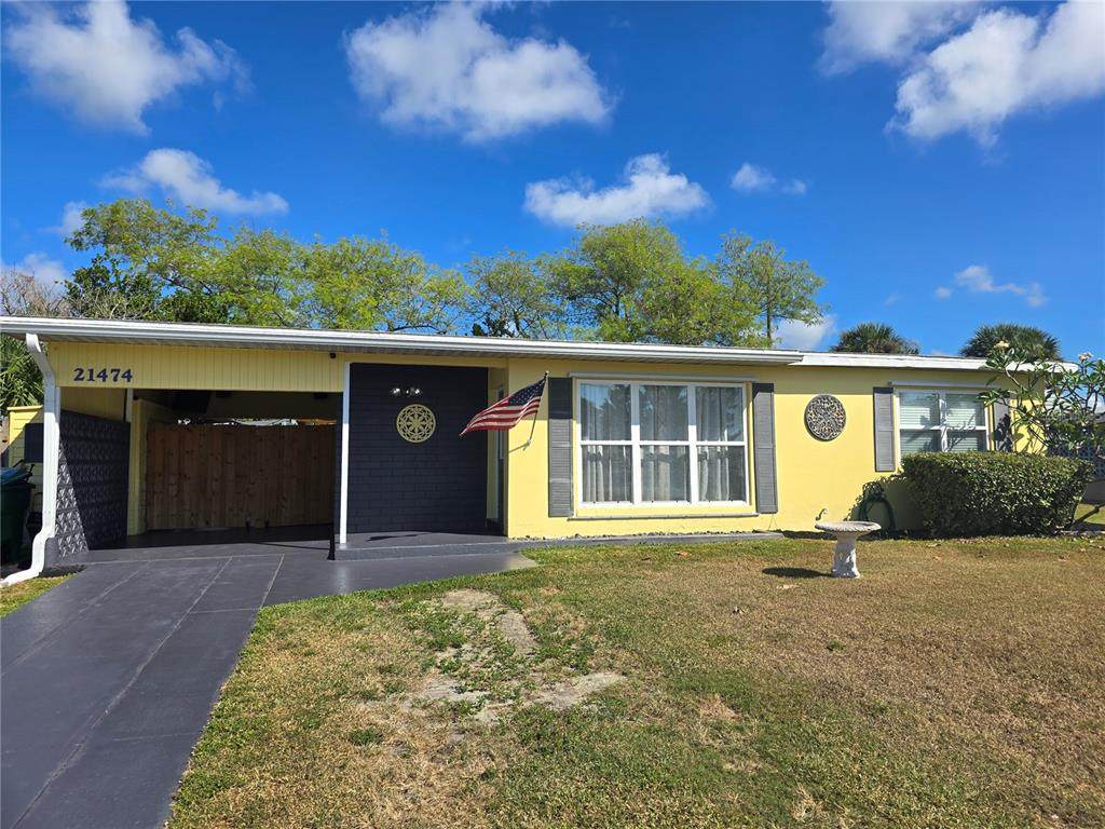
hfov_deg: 73.9
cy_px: 414
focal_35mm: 23
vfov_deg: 58.9
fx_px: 734
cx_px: 552
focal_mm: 6.3
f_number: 1.7
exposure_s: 1/970
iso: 12
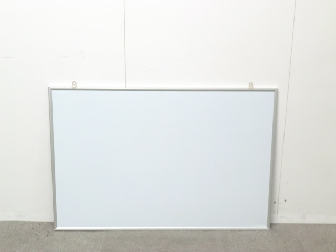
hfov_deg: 35.5
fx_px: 524
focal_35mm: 54
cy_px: 126
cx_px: 168
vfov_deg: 27.0
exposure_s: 1/30
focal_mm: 9.8
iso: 800
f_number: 4.5
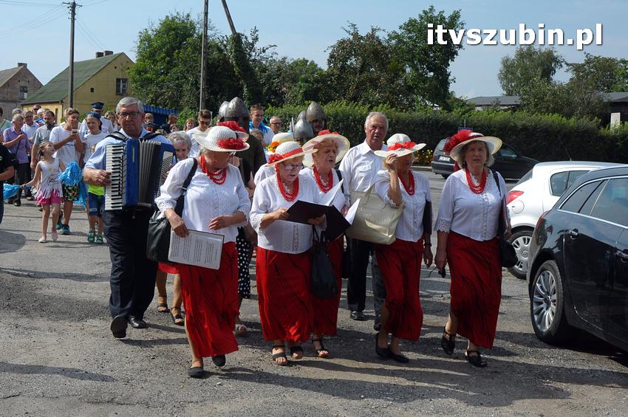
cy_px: 208
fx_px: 993
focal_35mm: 57
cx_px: 314
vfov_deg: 23.7
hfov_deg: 35.1
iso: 640
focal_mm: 38
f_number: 13
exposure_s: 1/640
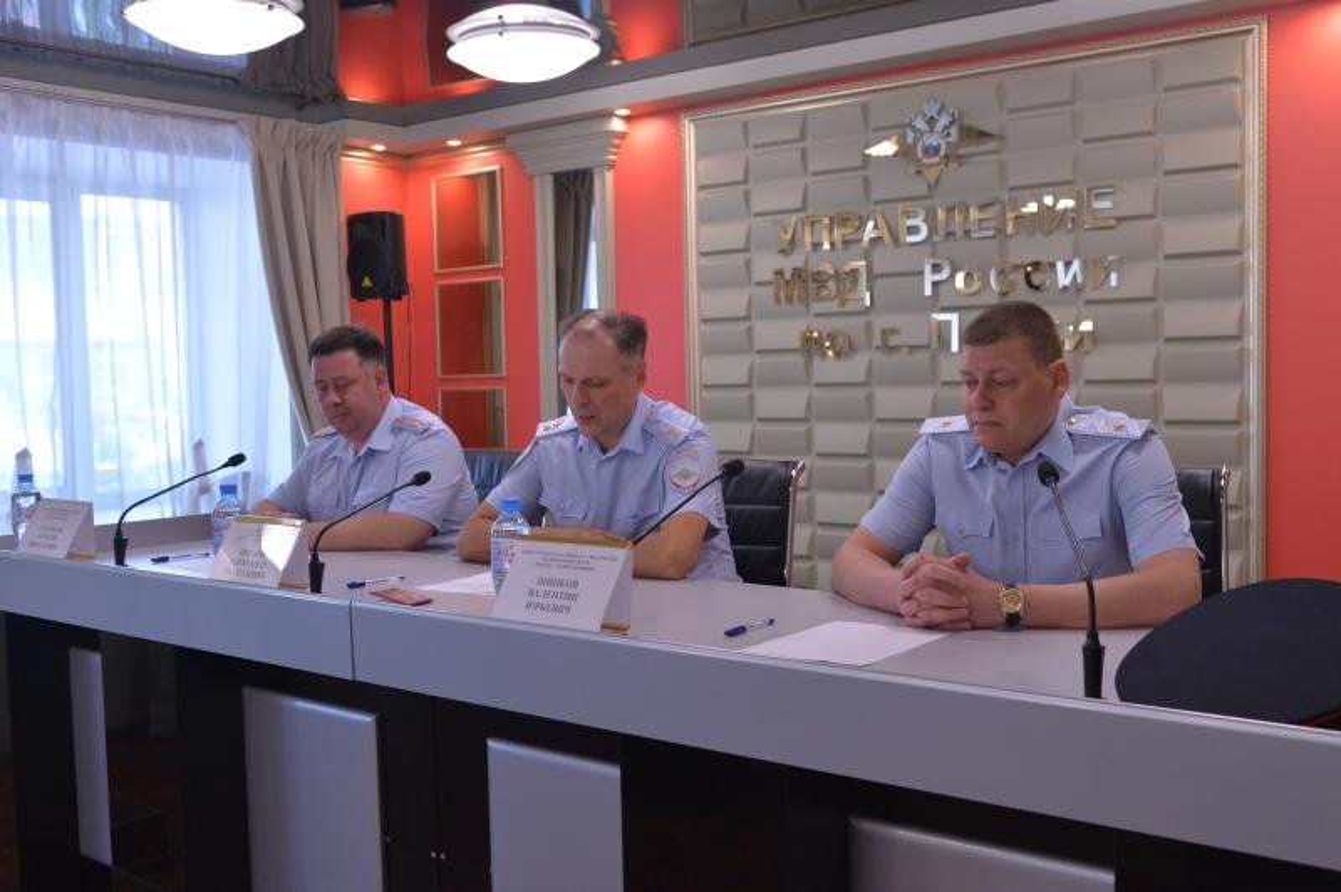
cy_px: 446
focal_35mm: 35
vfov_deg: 37.8
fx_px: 1303
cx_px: 670
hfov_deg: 54.5
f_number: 5.6
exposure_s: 1/125
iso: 2000
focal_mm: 35
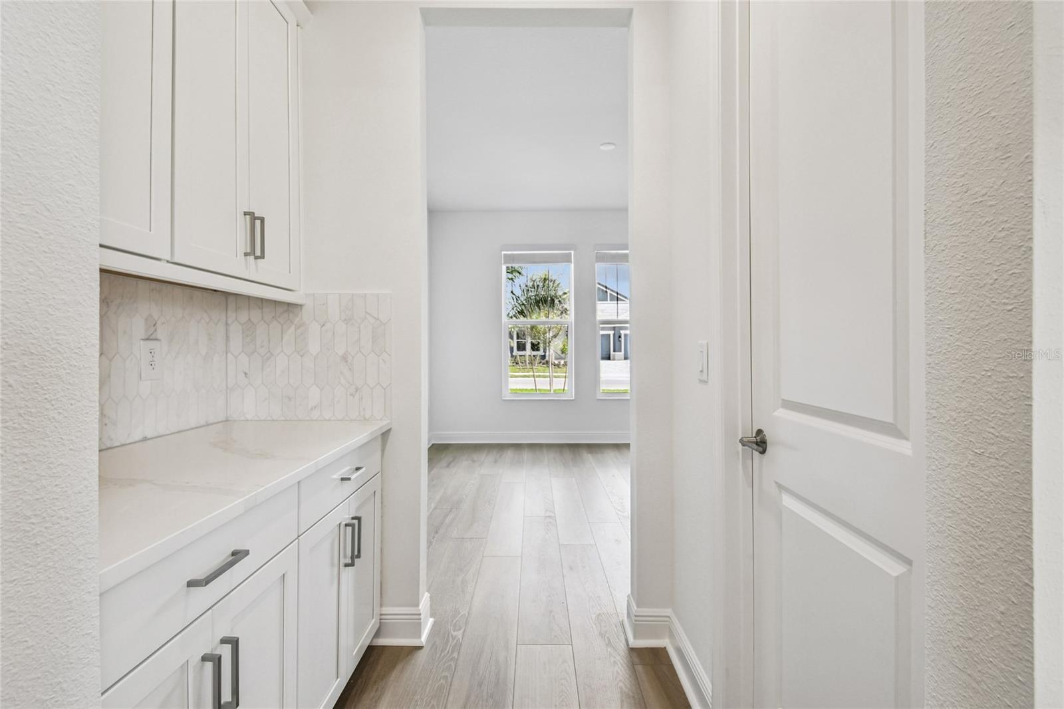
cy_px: 354
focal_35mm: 15
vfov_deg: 77.3
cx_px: 532
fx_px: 443
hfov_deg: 100.4
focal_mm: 10
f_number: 7.1
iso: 100
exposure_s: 1/125
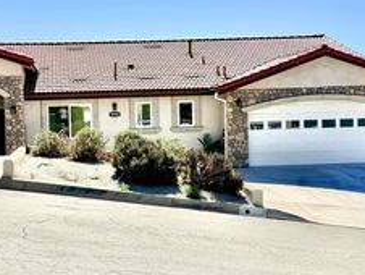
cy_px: 140
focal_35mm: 53
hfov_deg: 35.9
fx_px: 559
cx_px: 136
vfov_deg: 27.6
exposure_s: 1/8130
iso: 80
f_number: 1.78
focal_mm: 6.76
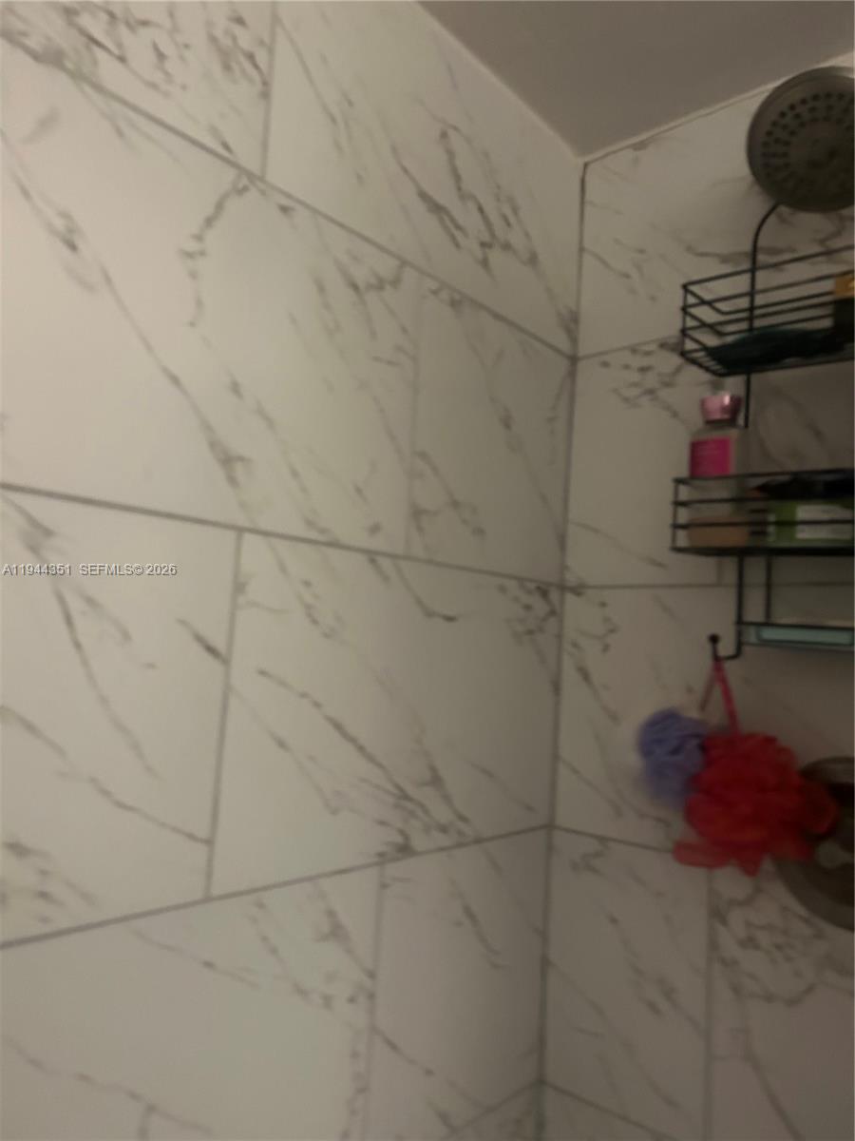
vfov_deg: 67.3
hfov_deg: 53.1
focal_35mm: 26
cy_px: 570
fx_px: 856
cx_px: 428
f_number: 1.5
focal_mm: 5.7
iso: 500
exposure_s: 1/30
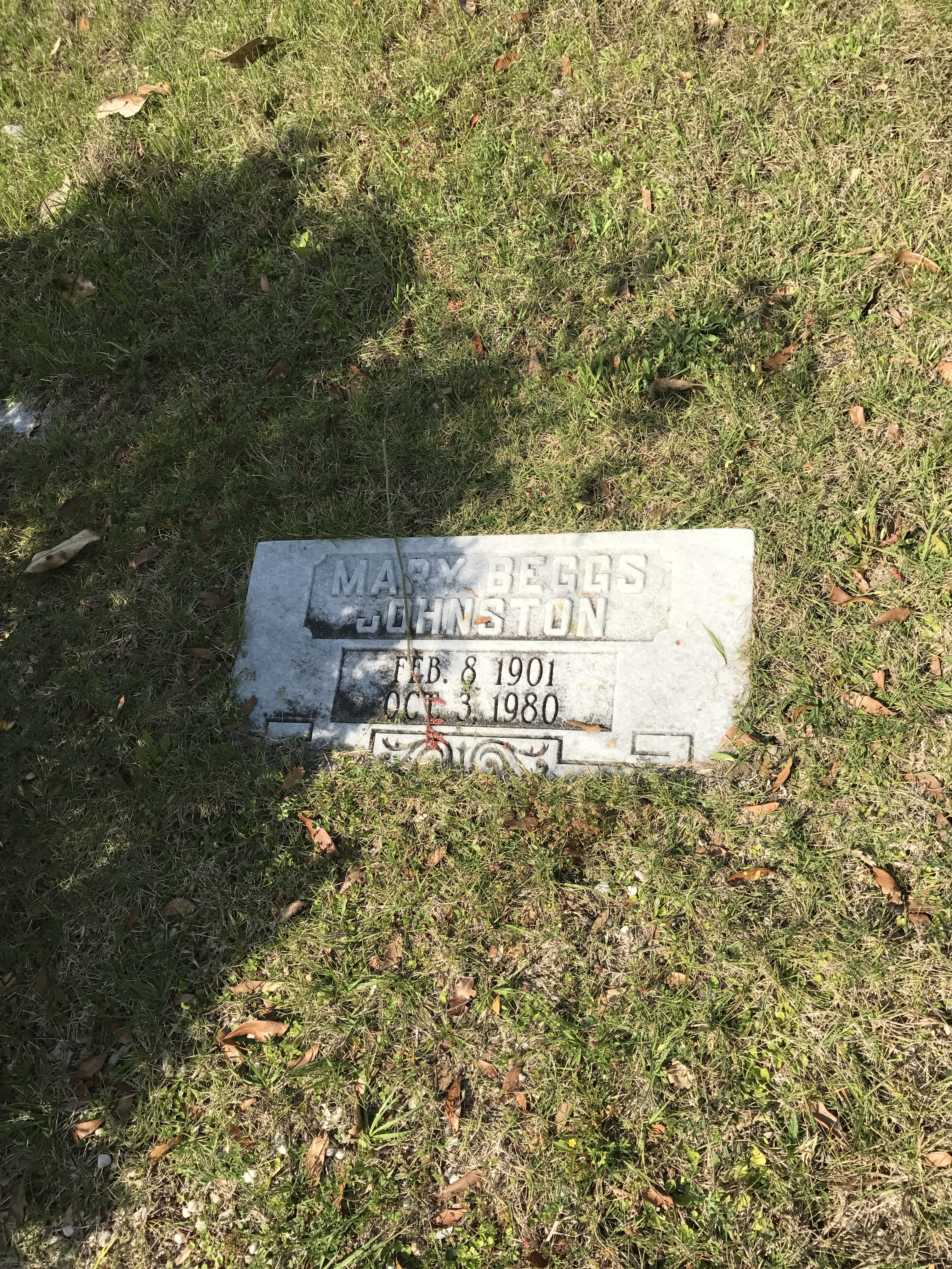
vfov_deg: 63.4
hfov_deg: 49.7
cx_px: 476
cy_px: 634
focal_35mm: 28
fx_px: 1027
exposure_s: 1/1953
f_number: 1.8
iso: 20
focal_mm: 3.99
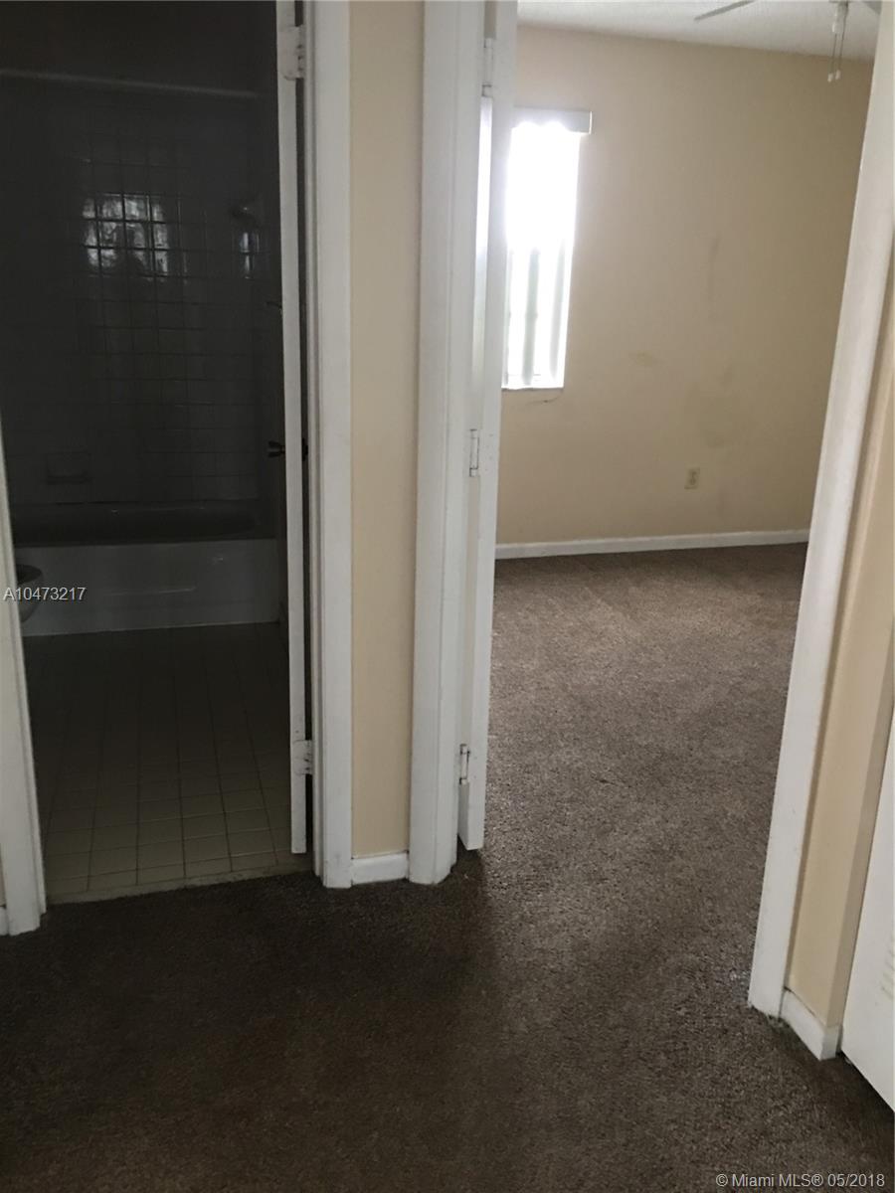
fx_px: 1000
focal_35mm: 29
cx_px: 448
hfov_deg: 48.2
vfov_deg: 61.7
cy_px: 596
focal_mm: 4.15
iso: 50
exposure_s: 1/4
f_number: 2.2
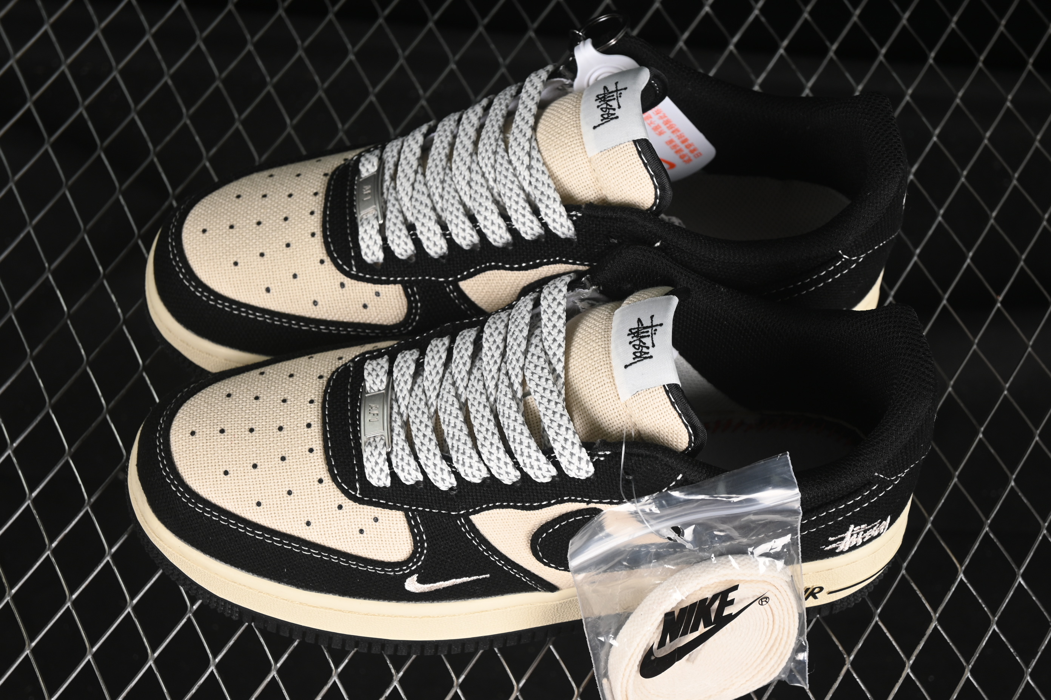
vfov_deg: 18.2
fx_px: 2189
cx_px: 526
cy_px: 350
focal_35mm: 75
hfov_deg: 27.0
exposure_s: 1/60
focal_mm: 50
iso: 160
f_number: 6.3
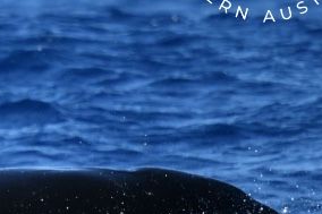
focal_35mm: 1692
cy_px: 138
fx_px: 15125
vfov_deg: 0.8
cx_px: -91
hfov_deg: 1.2
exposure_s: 1/8000
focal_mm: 600
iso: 2000
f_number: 6.3
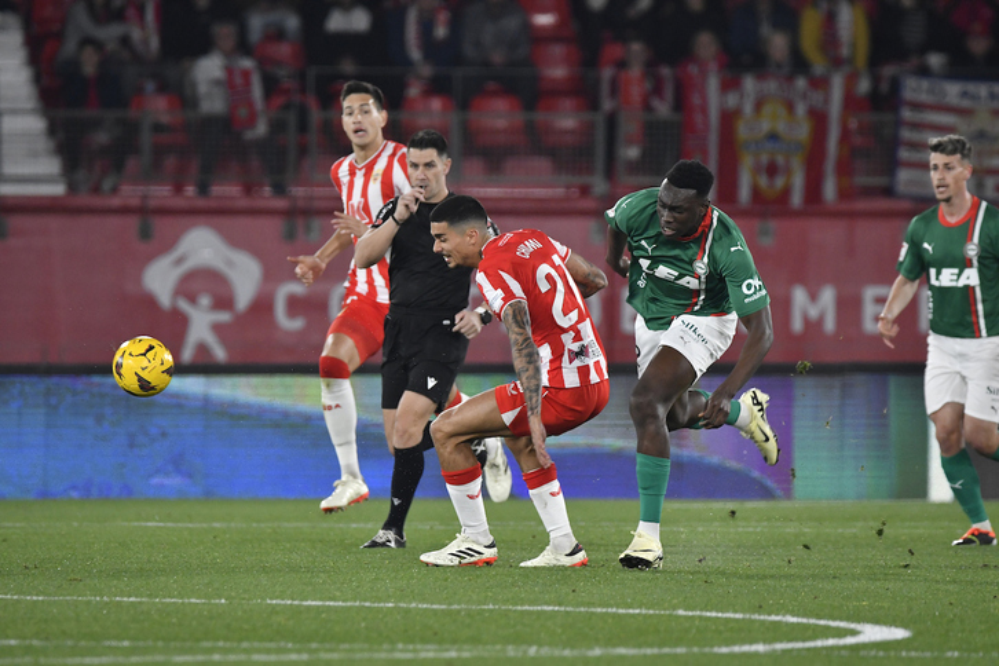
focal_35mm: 750
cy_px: 333
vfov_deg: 1.8
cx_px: 500
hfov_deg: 2.7
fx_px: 20811
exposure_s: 1/1000
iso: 2500
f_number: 6.3
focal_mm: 500
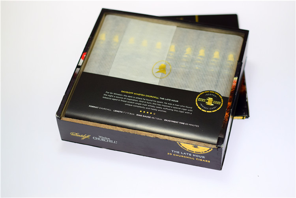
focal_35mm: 75
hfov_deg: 27.0
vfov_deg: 18.2
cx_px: 148
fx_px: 617
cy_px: 99
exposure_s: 1/400
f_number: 2.5
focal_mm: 50
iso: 400
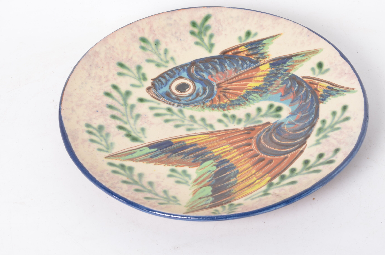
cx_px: 211
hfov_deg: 20.2
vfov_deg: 13.5
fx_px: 1078
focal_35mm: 101
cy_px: 116
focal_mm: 50
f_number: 11
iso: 100
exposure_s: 1/125
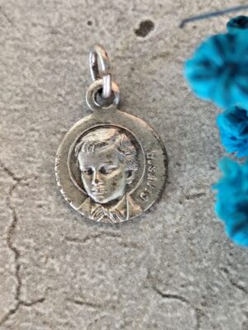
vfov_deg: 21.1
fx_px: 888
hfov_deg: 15.9
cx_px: 124
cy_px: 165
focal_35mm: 93
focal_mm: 6.19
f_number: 1.65
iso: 320
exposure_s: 1/25
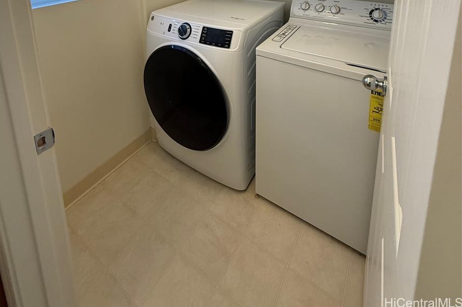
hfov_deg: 84.0
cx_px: 225
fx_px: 257
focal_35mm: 20
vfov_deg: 49.0
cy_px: -8
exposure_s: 1/120
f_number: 2.2
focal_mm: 2.22
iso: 160
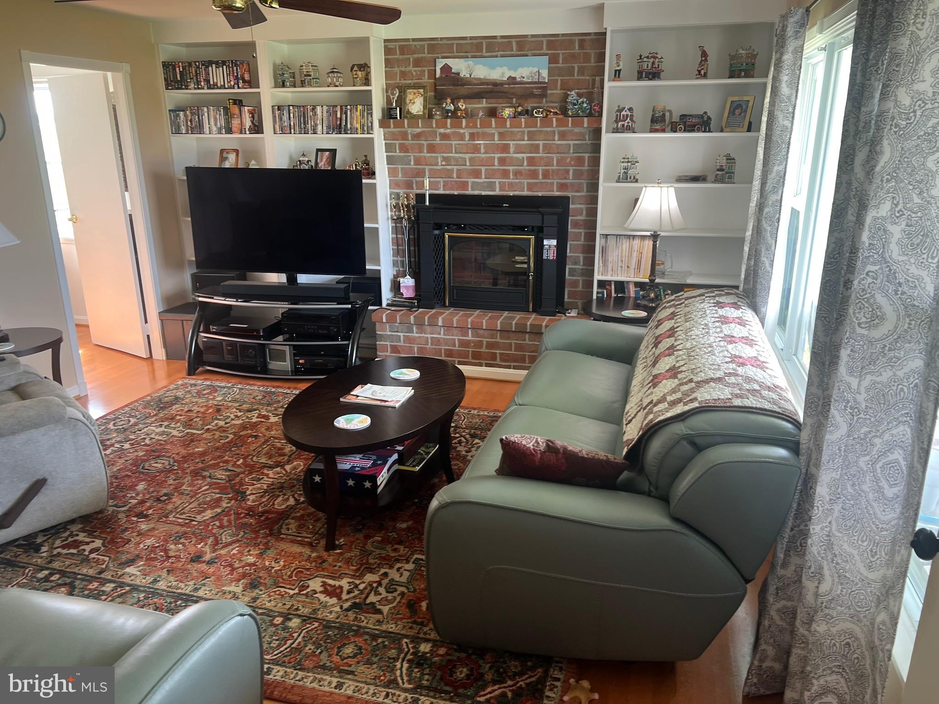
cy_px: 352
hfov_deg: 67.3
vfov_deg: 53.1
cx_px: 470
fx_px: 705
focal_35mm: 26
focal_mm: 5.7
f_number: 1.5
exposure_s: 1/60
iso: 64
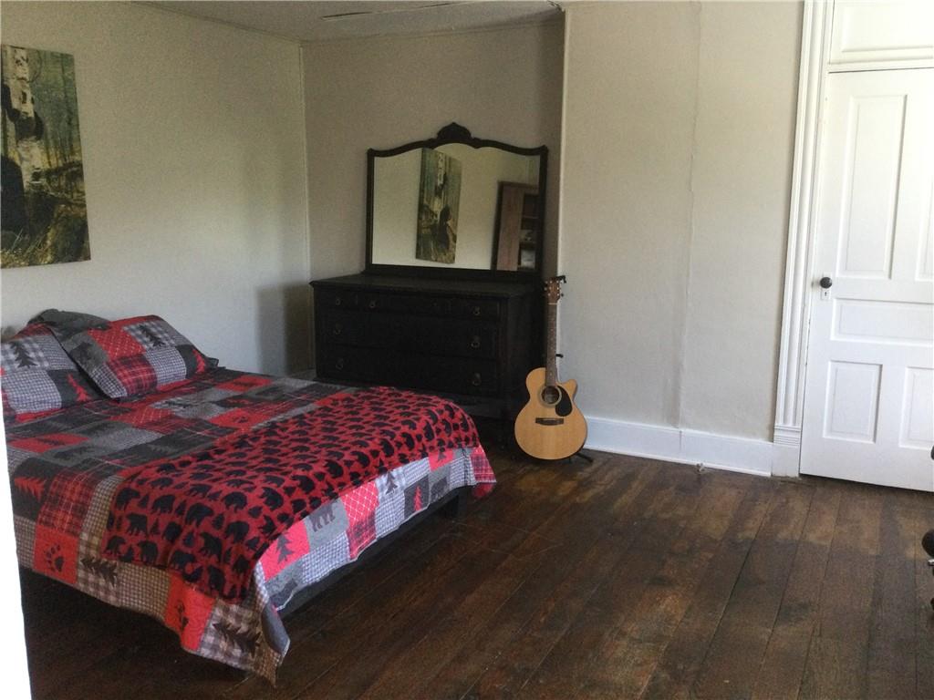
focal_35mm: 31
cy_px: 350
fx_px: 836
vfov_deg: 45.4
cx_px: 467
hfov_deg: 58.4
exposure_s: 1/30
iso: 160
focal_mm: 3.3
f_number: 2.4
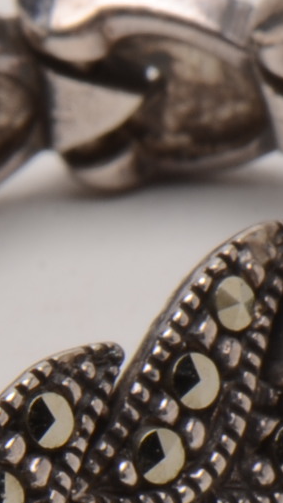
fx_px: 8704
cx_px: -674
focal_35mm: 653
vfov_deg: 3.3
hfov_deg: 1.8
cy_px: 758
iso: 100
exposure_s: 1/160
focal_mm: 85
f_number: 29
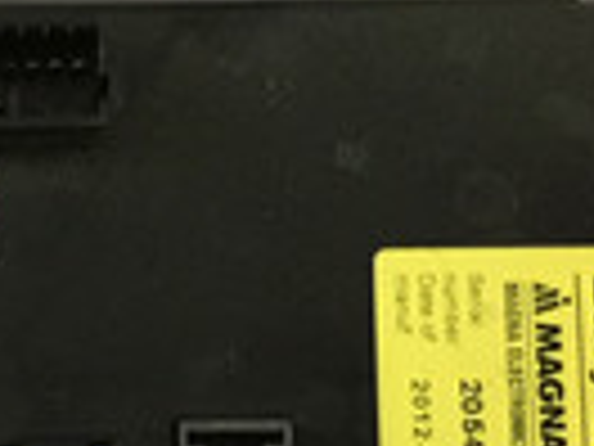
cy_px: 338
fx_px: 2420
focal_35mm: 141
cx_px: -63
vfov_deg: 10.5
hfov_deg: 13.7
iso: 250
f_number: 2.2
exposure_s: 1/4
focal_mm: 4.15
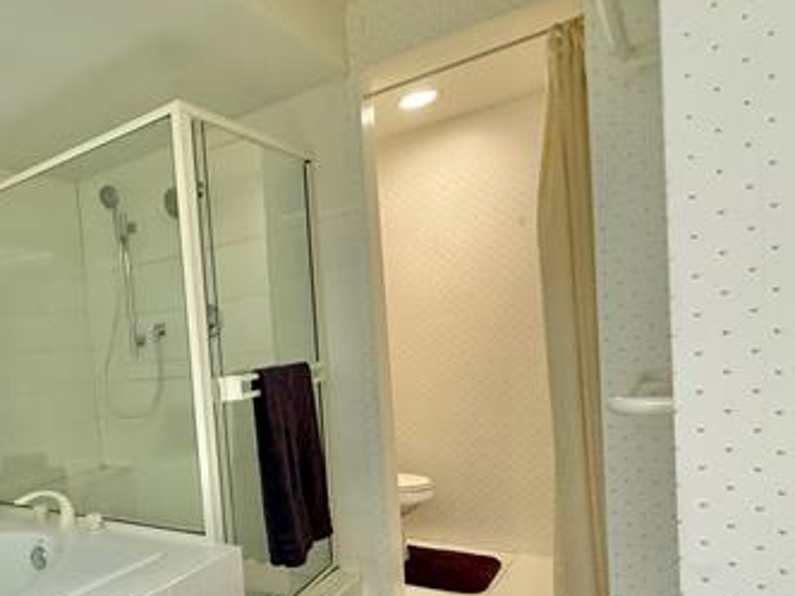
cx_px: 91
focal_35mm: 27
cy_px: 400
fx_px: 620
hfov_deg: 57.0
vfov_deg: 50.4
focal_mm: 2.22
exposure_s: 1/60
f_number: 2.2
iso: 200
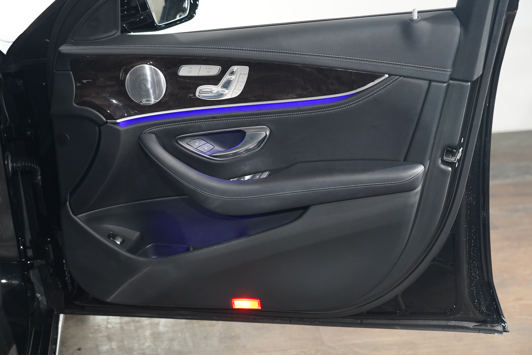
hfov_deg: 32.9
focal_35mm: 61
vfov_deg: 22.3
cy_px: 178
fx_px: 901
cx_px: 266
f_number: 4
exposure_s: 1/40
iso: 4000
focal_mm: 61
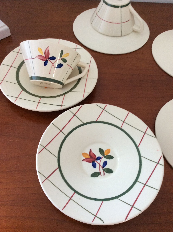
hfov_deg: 44.1
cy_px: 116
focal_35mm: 32
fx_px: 214
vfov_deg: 56.9
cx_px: 86
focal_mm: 3.3
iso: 100
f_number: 2.4
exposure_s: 1/25
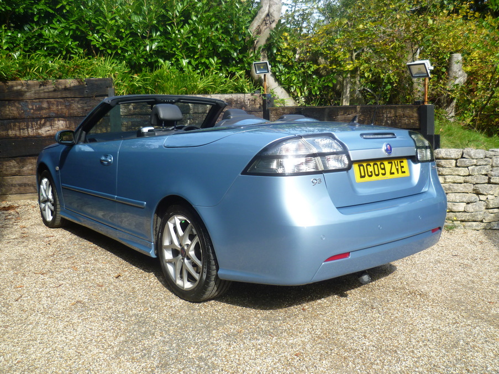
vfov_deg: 41.8
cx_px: 250
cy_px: 187
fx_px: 490
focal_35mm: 34
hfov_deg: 54.0
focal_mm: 6.1
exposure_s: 1/320
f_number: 3.2
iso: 80
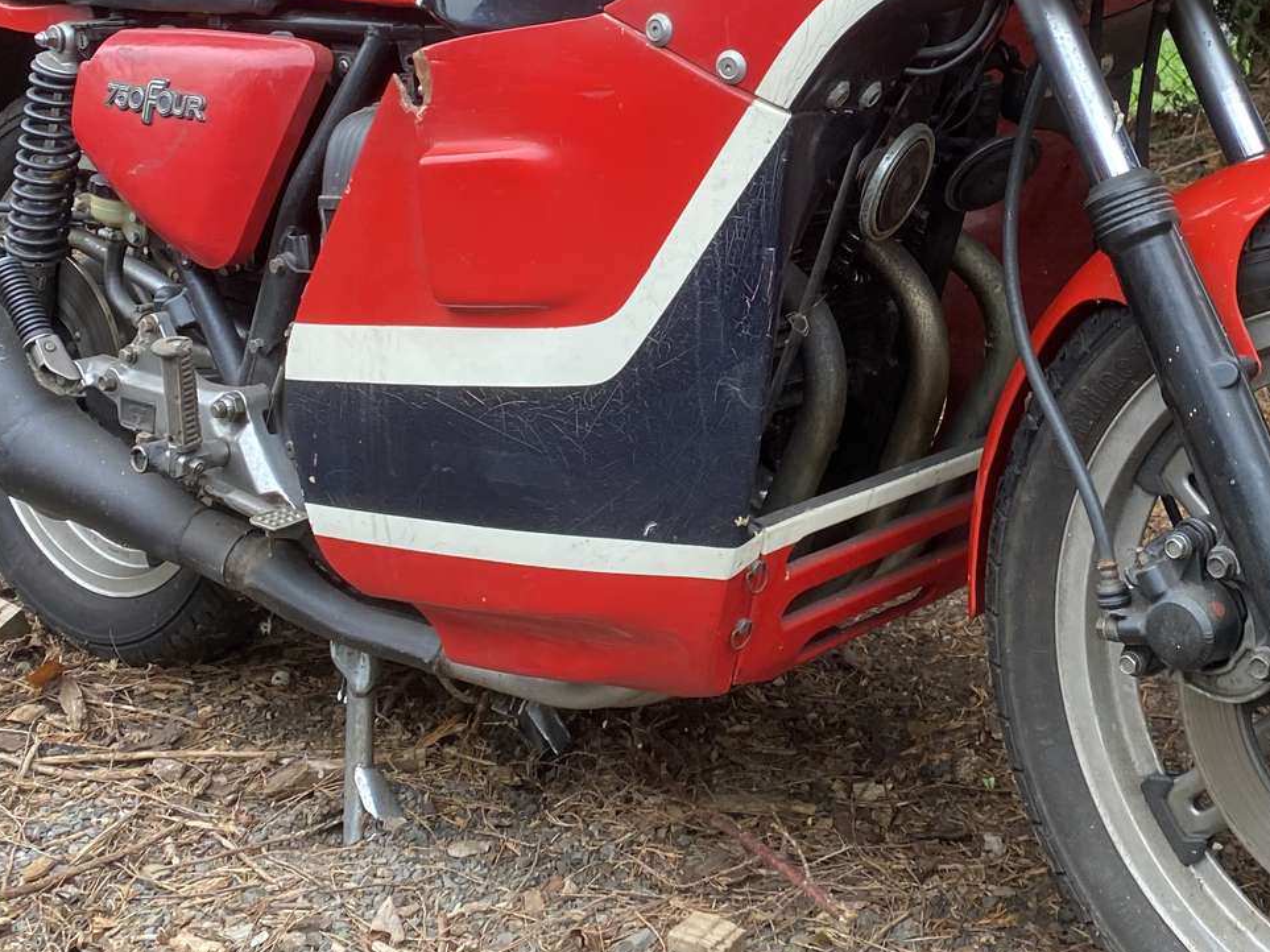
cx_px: 889
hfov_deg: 35.1
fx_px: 1981
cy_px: 156
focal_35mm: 54
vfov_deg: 26.4
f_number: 1.8
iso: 125
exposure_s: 1/108
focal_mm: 4.25
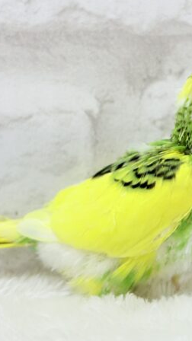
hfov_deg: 14.8
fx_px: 733
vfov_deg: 26.2
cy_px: 164
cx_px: 162
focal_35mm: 81
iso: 64
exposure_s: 1/100
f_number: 1.6
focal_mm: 5.96
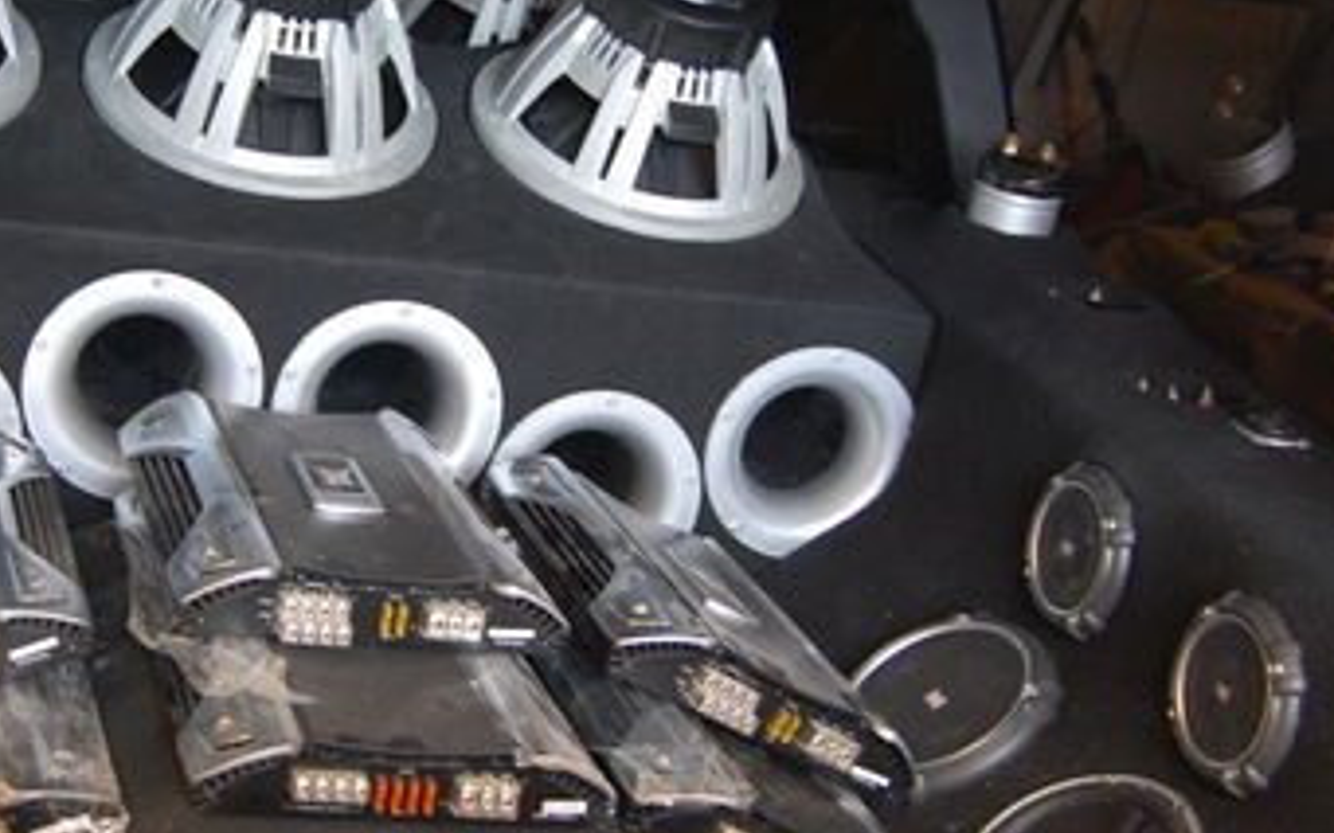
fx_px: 2290
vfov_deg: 20.6
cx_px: 297
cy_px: 352
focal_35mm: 63
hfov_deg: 31.8
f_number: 3.8
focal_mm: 22
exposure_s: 1/13
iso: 800
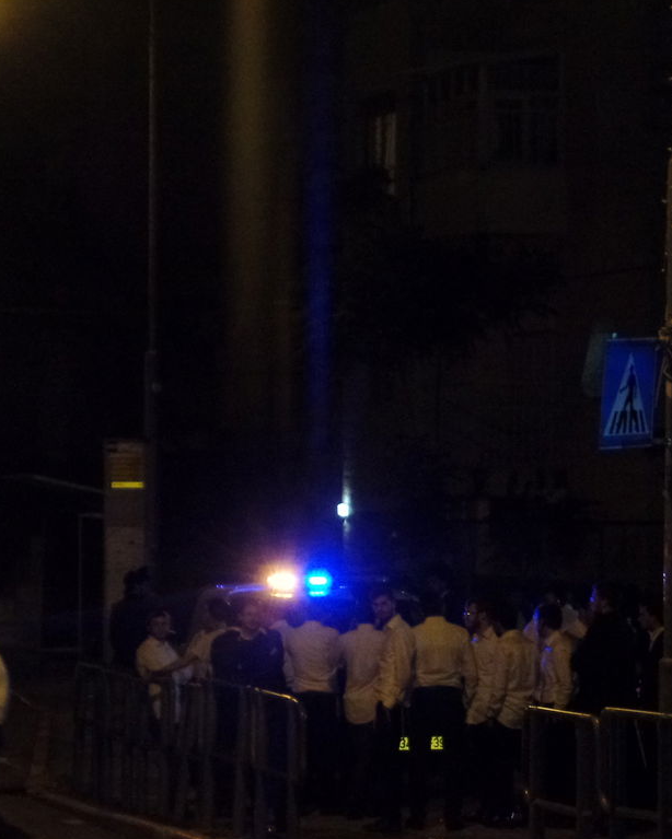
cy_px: 454
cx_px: 474
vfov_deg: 9.5
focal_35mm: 203
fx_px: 5045
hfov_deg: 7.6
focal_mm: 20.3
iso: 800
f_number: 4
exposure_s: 1/45
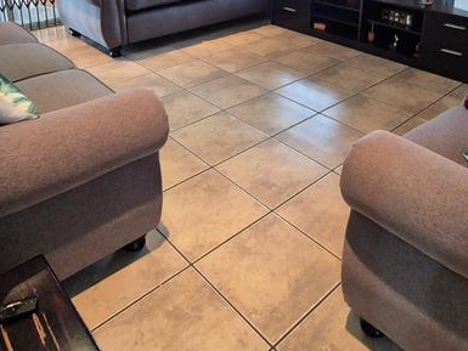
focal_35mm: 27
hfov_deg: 65.2
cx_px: 250
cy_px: 24
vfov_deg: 45.7
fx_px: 365
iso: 500
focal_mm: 2.2
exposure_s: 1/50
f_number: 2.2
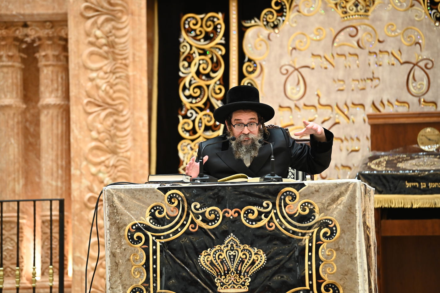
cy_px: 146
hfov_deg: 10.3
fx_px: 2442
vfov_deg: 6.9
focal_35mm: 200
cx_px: 220
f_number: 4.5
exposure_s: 1/200
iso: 2000
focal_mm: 200
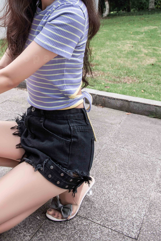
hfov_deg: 31.1
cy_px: 62
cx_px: 33
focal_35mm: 42
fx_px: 282
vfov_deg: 44.9
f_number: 9
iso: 200
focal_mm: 26
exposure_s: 1/100
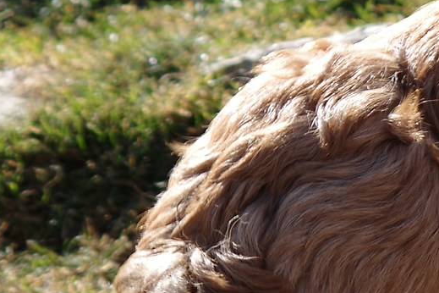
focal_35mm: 379
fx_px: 4621
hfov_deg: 5.4
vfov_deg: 3.6
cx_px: 726
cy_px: 402
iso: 100
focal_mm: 55
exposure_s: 1/160
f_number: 5.6
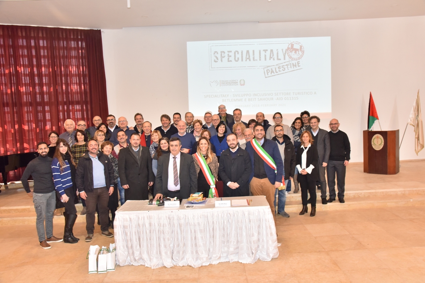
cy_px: 142
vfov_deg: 43.6
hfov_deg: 61.9
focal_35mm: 30
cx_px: 212
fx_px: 354
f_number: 10
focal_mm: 30
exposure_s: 1/20
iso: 2000
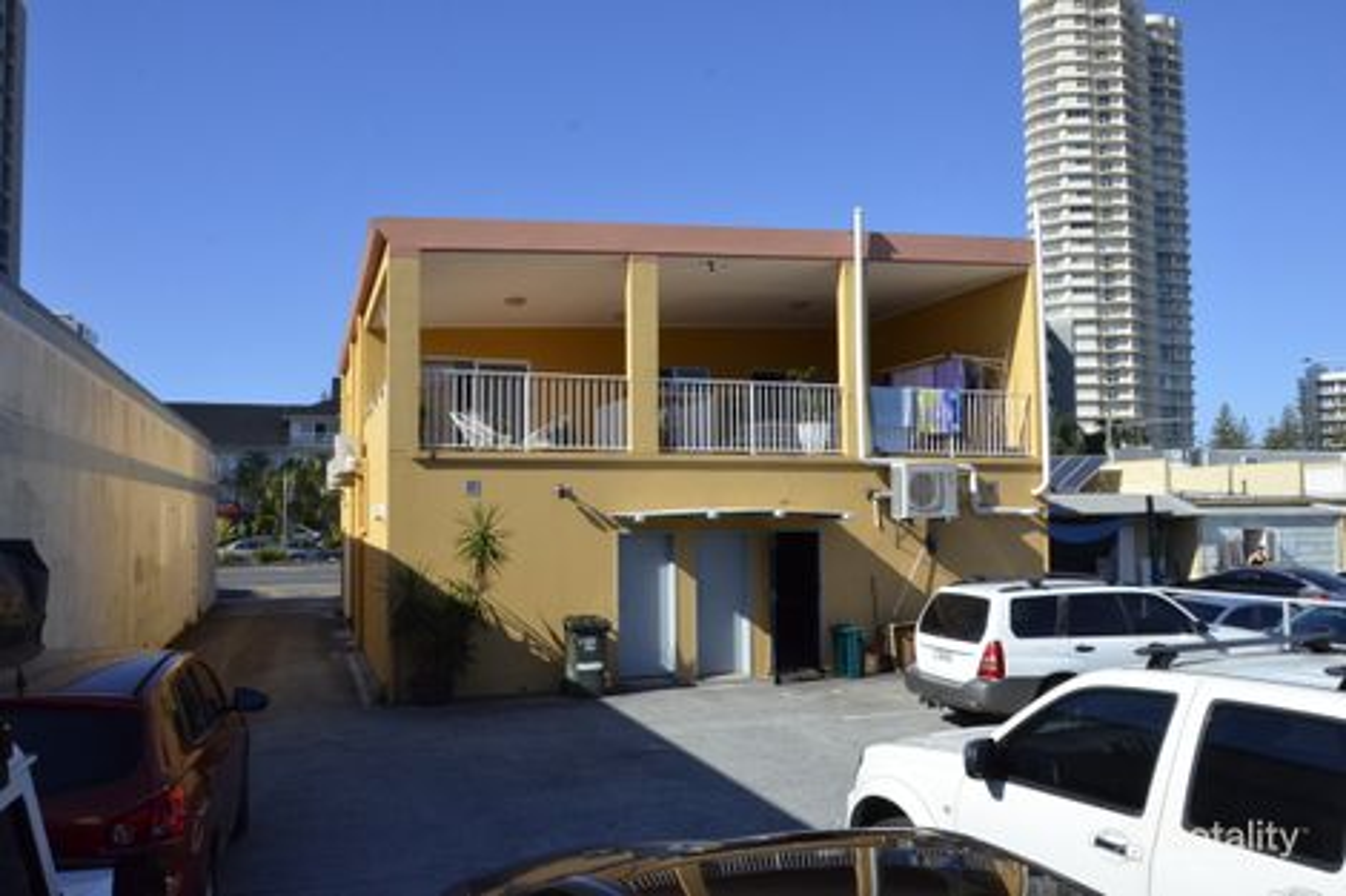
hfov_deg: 67.4
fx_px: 1009
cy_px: 448
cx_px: 673
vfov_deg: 47.9
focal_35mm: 27
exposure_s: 1/1000
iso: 1250
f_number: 16
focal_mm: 18
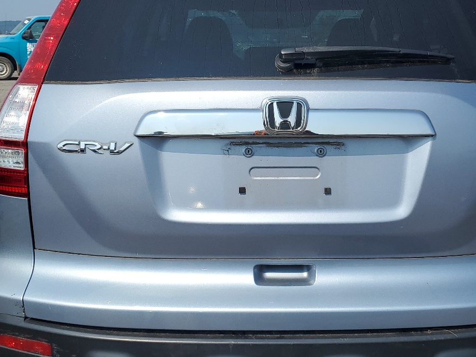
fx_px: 633
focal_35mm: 46
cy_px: 181
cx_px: 296
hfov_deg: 41.0
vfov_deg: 31.5
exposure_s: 1/5000
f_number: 1.5
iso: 50
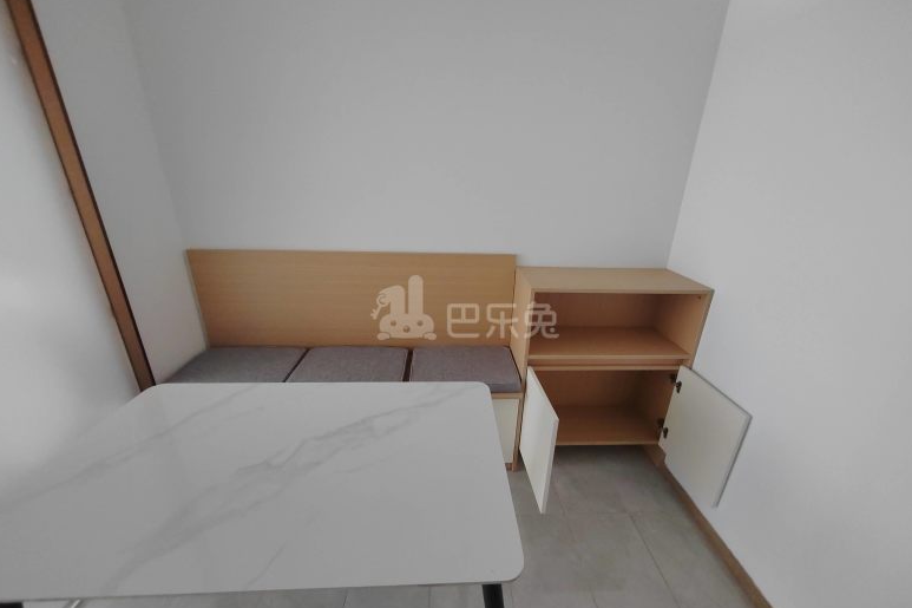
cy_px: 308
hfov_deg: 104.3
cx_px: 465
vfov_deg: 81.2
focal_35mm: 14
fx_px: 355
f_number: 2.2
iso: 649
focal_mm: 2.16
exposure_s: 1/50
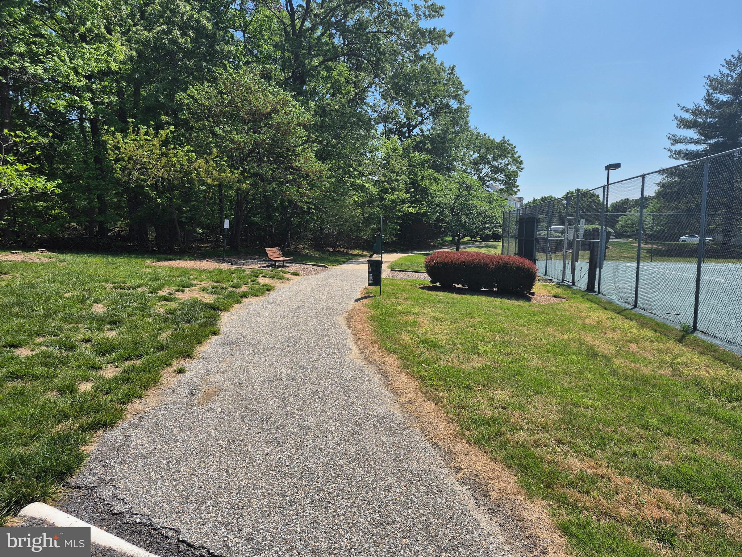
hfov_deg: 73.9
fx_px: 493
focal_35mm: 23
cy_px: 278
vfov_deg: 58.9
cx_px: 371
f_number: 1.8
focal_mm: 5.4
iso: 25
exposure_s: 1/2296
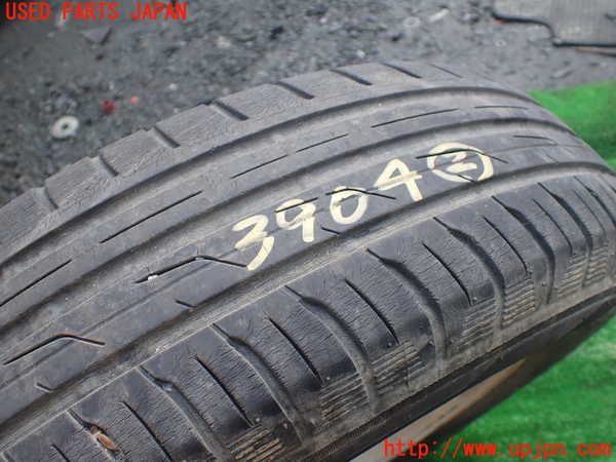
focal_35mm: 30
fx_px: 534
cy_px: 231
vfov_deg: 46.8
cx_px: 308
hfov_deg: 60.0
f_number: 2.3
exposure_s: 1/160
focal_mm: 5.4
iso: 100
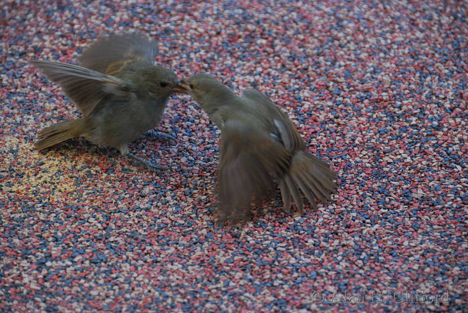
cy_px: 156
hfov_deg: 6.9
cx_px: 234
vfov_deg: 4.6
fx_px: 3903
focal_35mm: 300
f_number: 5.6
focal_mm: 200
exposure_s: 1/400
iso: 1100
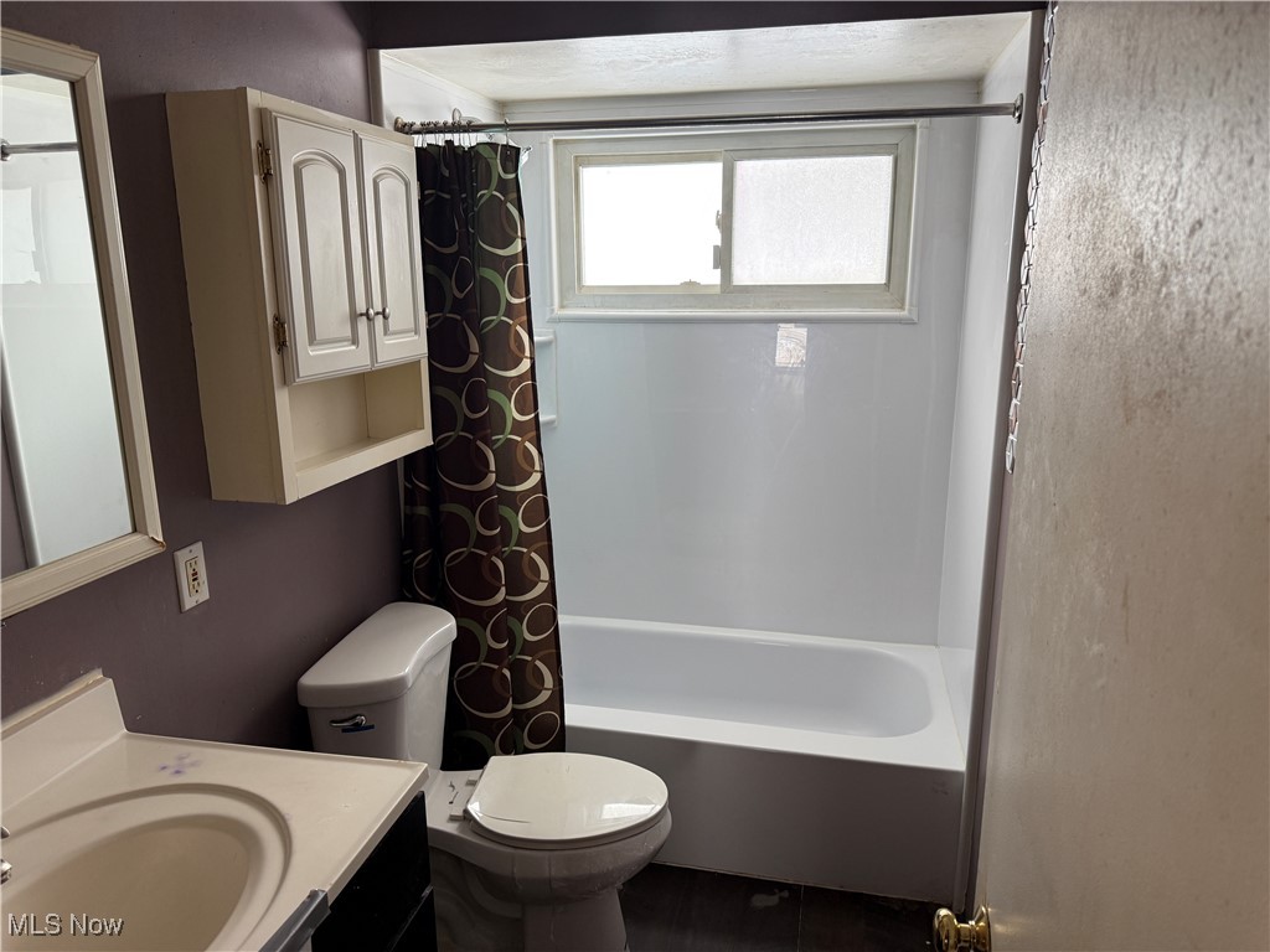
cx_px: 635
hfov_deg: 71.6
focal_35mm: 24
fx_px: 881
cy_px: 476
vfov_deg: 56.8
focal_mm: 6.76
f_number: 1.78
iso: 200
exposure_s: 1/60
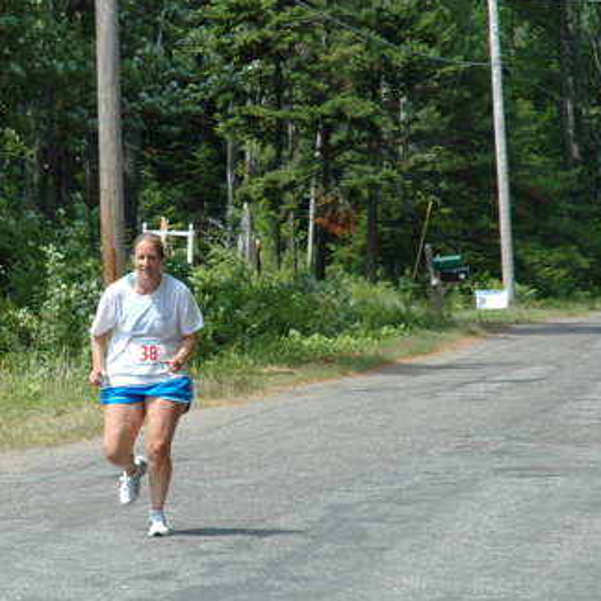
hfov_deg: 9.9
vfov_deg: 9.9
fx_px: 3457
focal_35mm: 176
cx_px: 115
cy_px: 346
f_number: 8
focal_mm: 70
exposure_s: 1/250
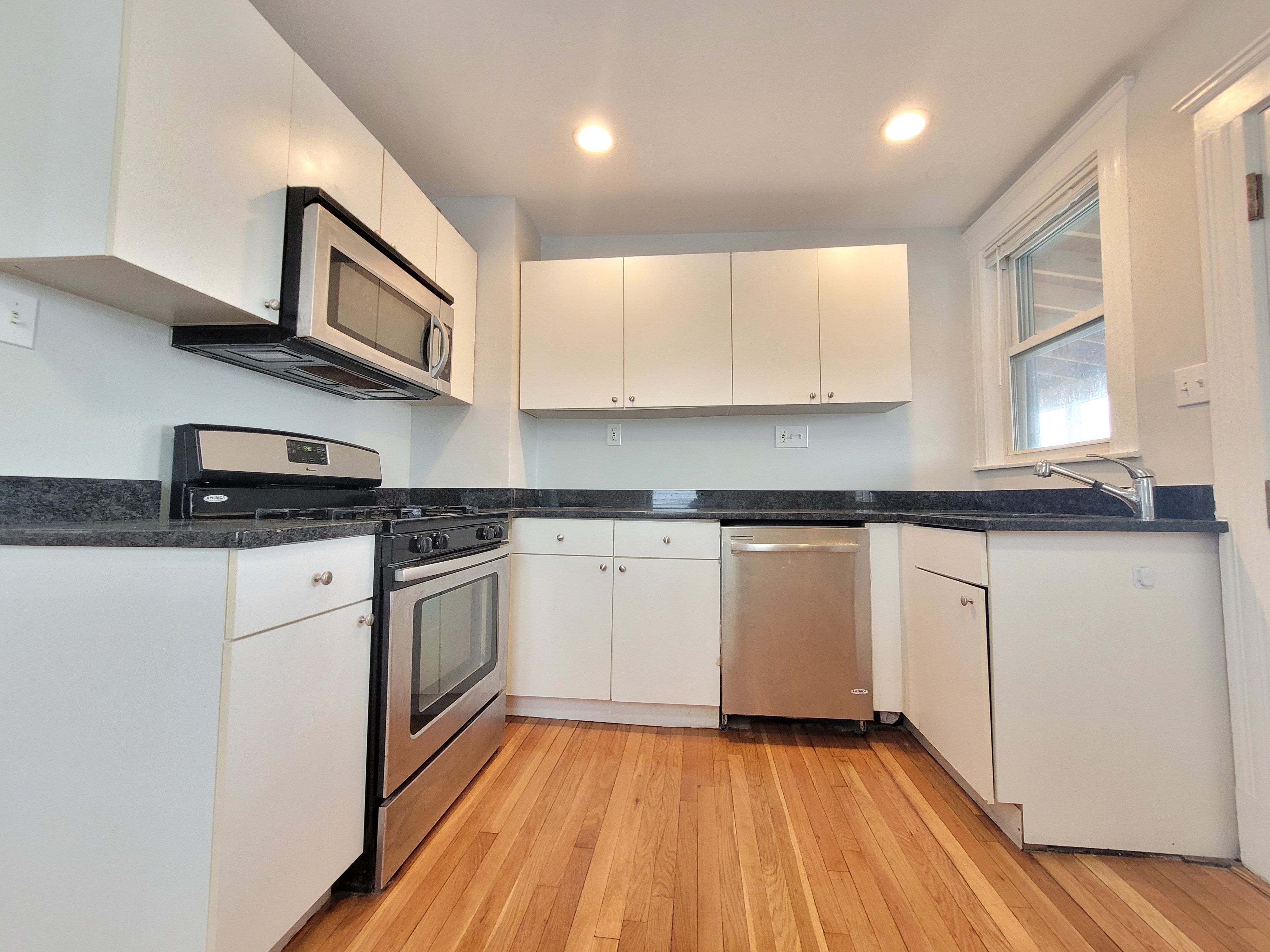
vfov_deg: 89.9
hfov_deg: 106.2
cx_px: 635
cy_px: 476
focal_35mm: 13
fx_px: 477
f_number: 2.2
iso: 320
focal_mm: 1.74
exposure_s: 1/40
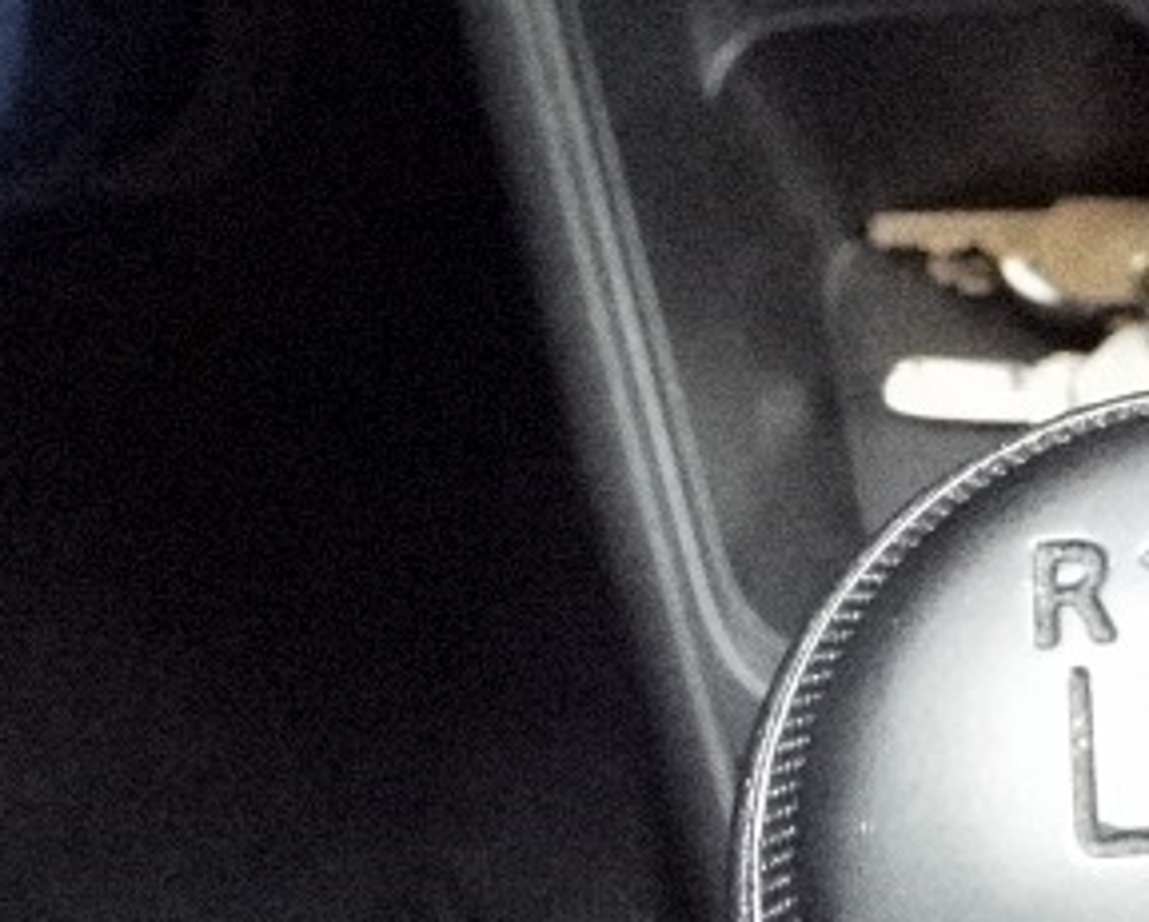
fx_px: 1770
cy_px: 786
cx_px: 1257
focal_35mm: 52
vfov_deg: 28.3
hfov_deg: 31.9
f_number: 3.5
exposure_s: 1/160
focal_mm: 4.25
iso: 3200
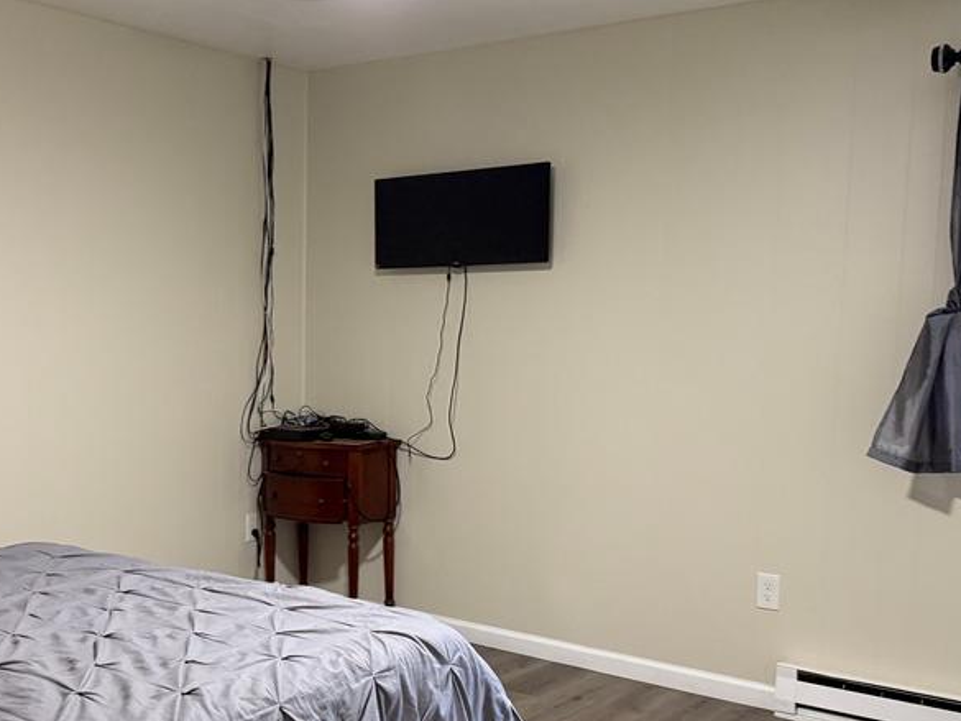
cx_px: 343
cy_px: 445
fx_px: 1166
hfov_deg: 44.3
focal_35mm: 42
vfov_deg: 34.2
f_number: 1.78
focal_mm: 6.76
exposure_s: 1/60
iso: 640
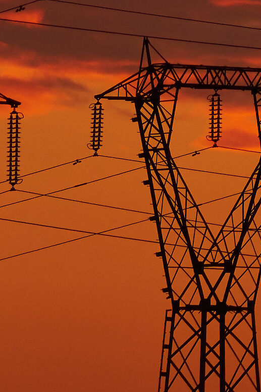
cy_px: 149
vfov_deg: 3.3
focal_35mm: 628
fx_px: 6832
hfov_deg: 2.2
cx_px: 81
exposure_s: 1/640
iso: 800
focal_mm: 135
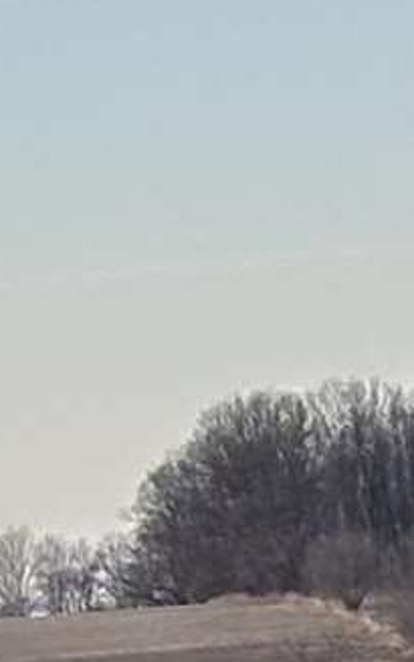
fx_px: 8593
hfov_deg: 2.6
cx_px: 2022
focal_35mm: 476
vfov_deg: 4.4
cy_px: 1009
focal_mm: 6.86
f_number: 1.78
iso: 64
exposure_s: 1/541
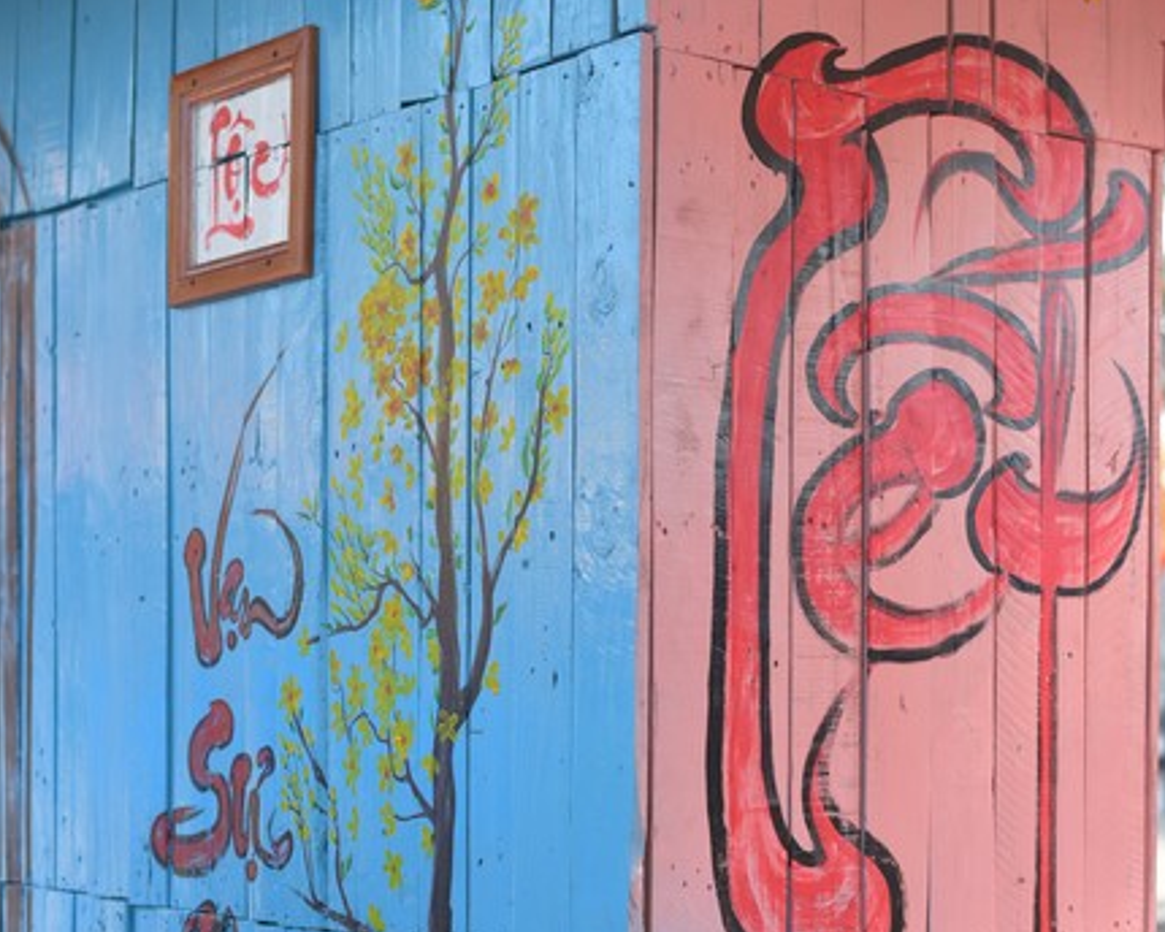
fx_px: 2448
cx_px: 582
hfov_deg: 26.8
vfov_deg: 21.4
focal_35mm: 71
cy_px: 653
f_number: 2.2
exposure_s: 1/320
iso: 100
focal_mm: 50
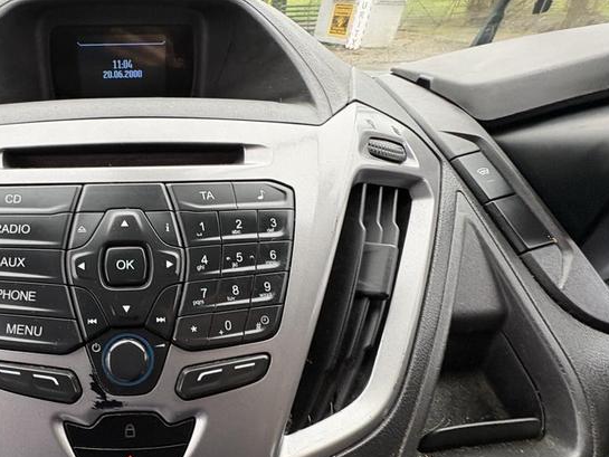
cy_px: 285
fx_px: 405
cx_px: 139
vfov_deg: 58.2
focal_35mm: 23
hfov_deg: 68.2
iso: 200
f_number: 2.2
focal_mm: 2.22
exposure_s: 1/68
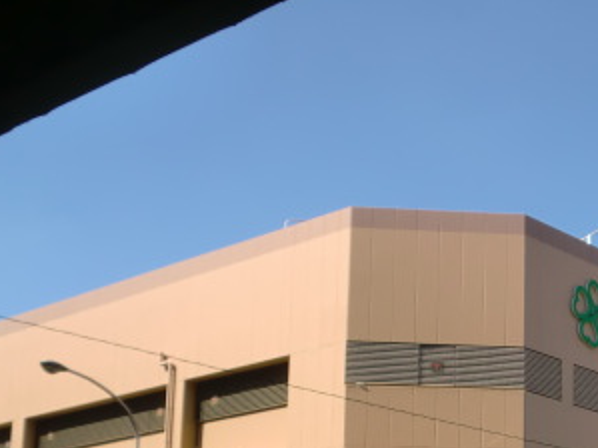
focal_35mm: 77
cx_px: 520
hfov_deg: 24.7
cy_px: 462
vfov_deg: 18.6
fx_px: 1330
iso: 64
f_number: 3.1
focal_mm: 6.51
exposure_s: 1/1000
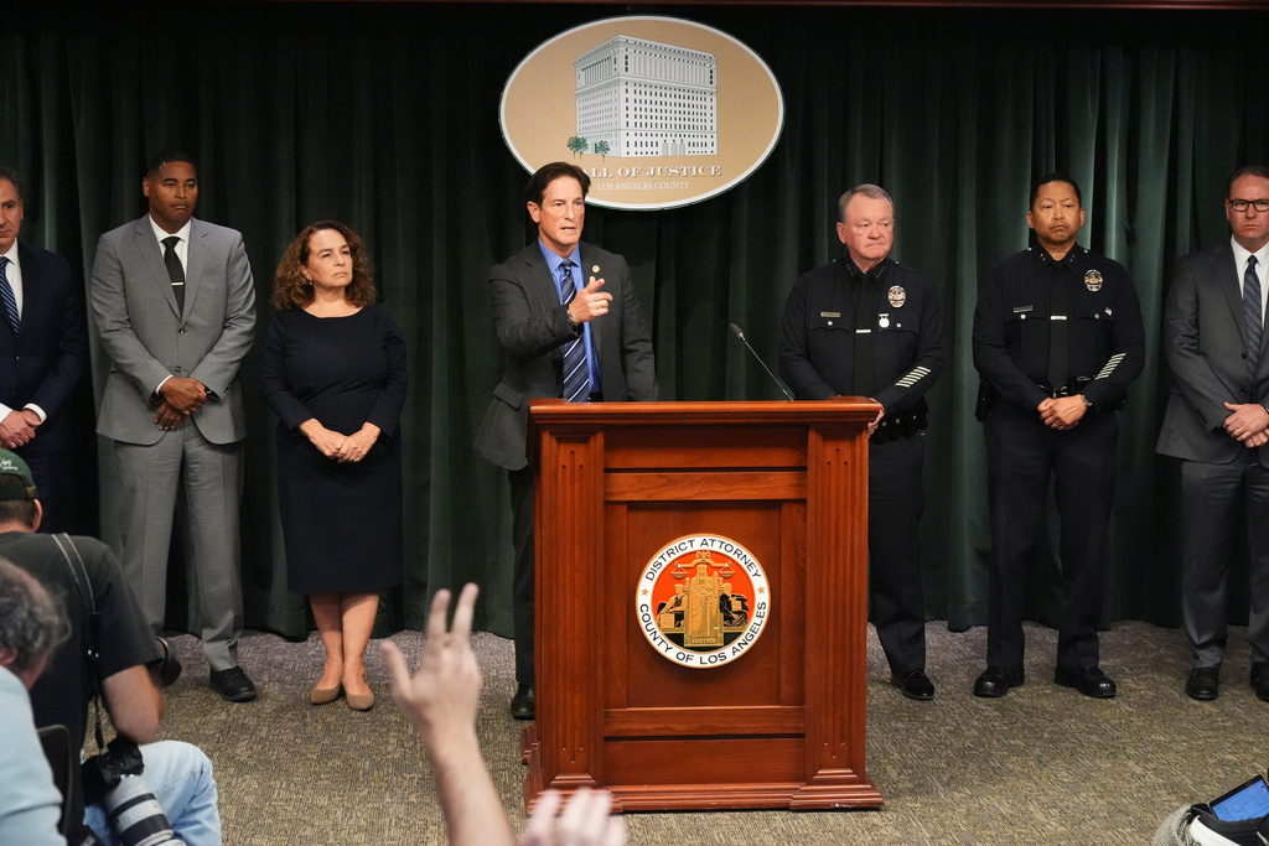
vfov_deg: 23.0
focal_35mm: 59
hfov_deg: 33.9
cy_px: 423
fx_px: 2080
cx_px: 634
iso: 10000
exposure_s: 1/500
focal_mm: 59
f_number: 3.5
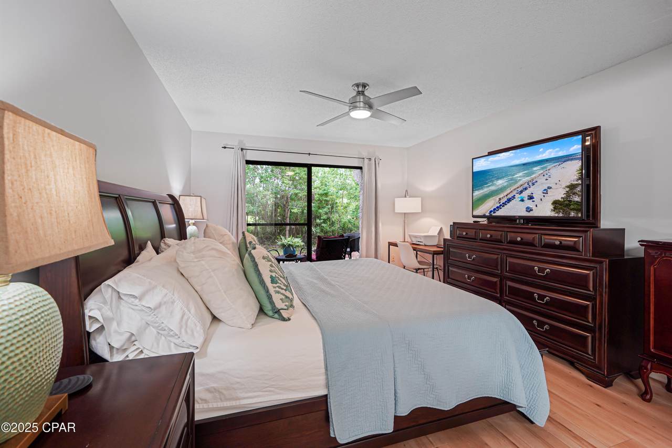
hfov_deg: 100.4
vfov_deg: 77.3
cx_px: 336
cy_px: 224
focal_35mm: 15
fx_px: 280
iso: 100
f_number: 4
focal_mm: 10
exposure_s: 1/4
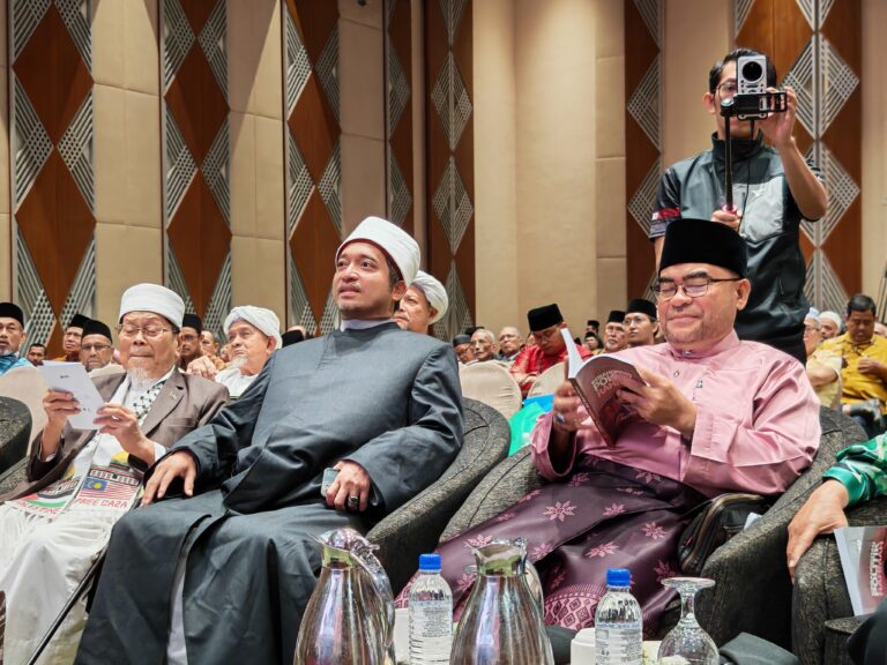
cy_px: 332
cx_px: 444
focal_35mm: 68
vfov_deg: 21.6
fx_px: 1742
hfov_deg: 28.6
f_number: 1.4
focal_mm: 6.83
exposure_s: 1/50
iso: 80
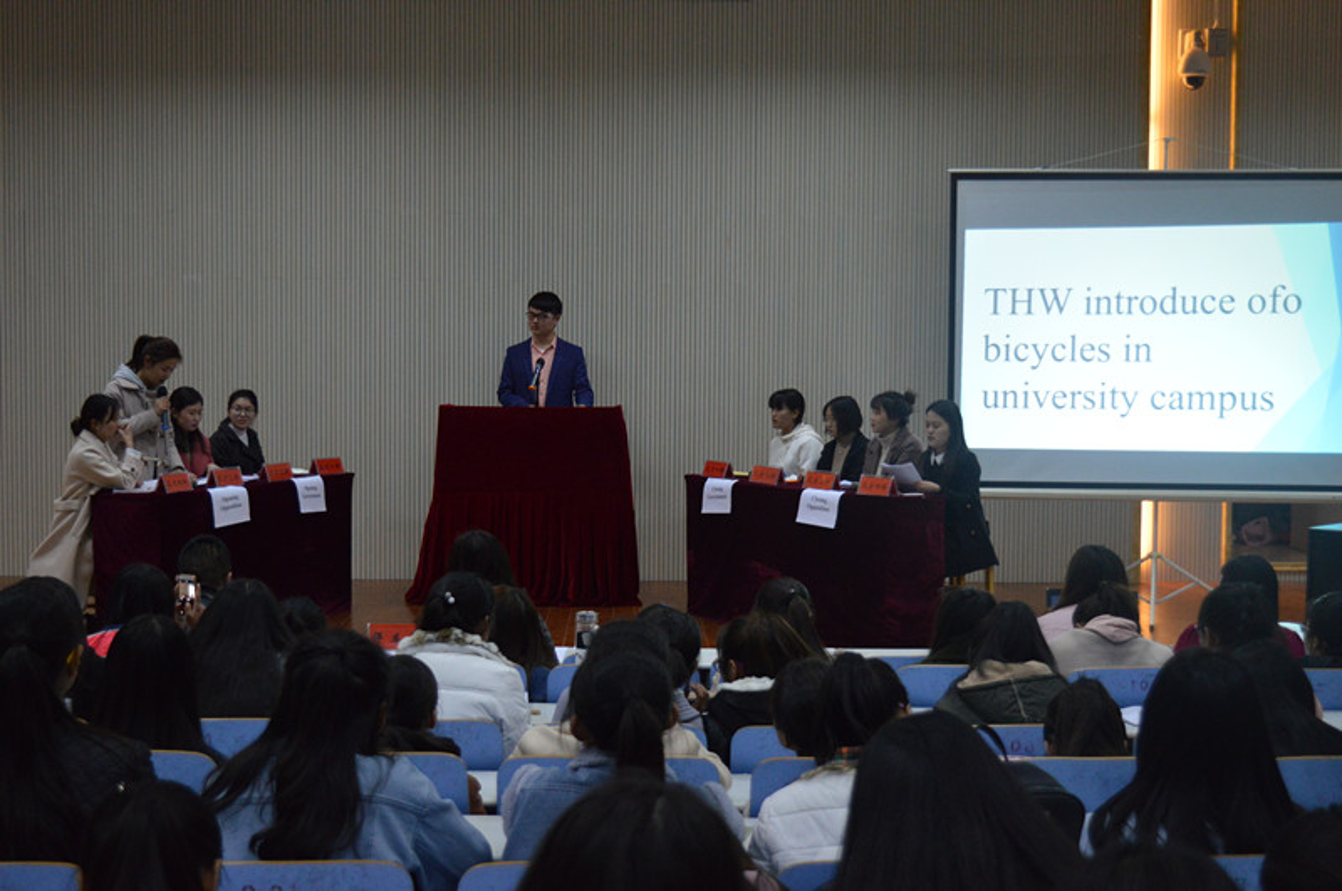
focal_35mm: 51
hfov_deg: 38.9
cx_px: 671
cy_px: 446
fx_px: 1898
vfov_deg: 26.4
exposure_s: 1/60
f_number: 4.5
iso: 1000
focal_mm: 34
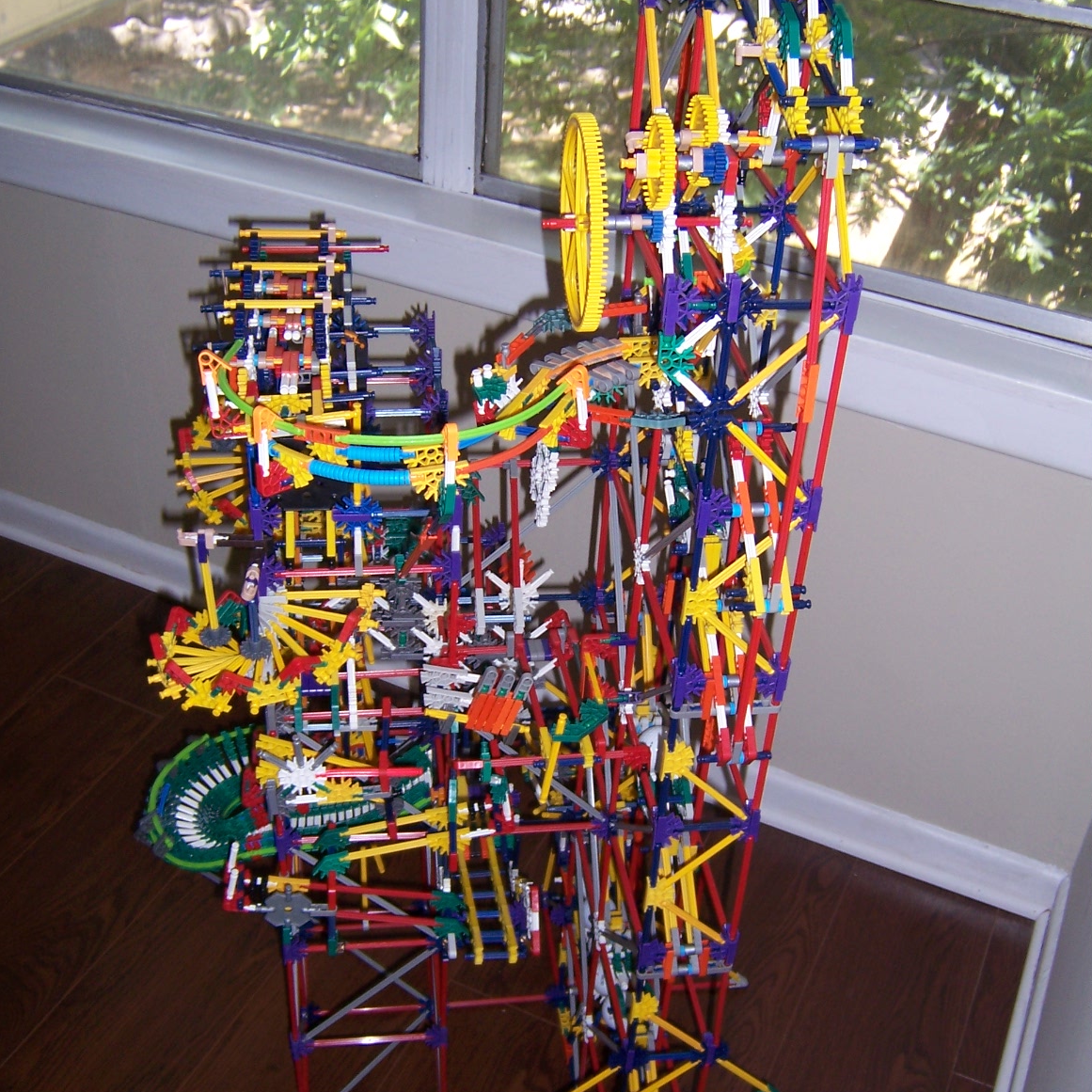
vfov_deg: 42.8
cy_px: 527
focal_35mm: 39
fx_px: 1392
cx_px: 546
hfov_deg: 42.8
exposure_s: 1/60
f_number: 2.8
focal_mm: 5.5
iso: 80
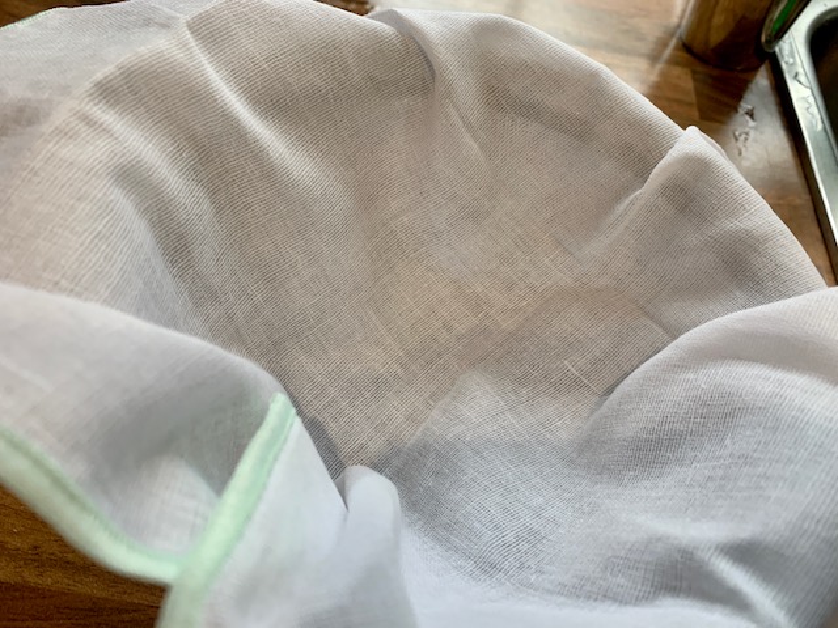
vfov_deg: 53.1
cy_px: 314
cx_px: 419
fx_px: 629
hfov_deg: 67.3
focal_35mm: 26
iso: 80
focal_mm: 4.25
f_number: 1.8
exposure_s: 1/100
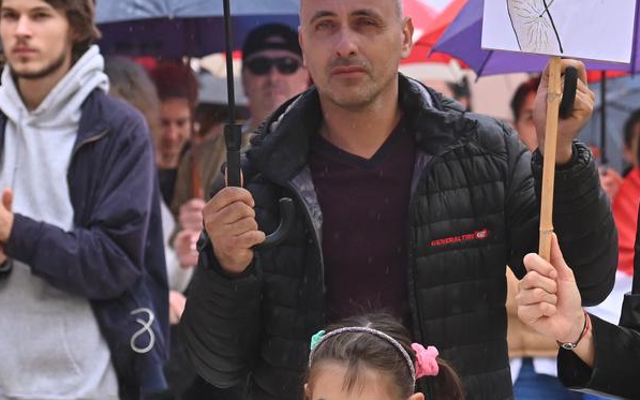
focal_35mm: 191
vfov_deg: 6.9
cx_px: 590
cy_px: 192
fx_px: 3331
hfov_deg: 10.9
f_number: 5.6
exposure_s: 1/500
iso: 720
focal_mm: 70
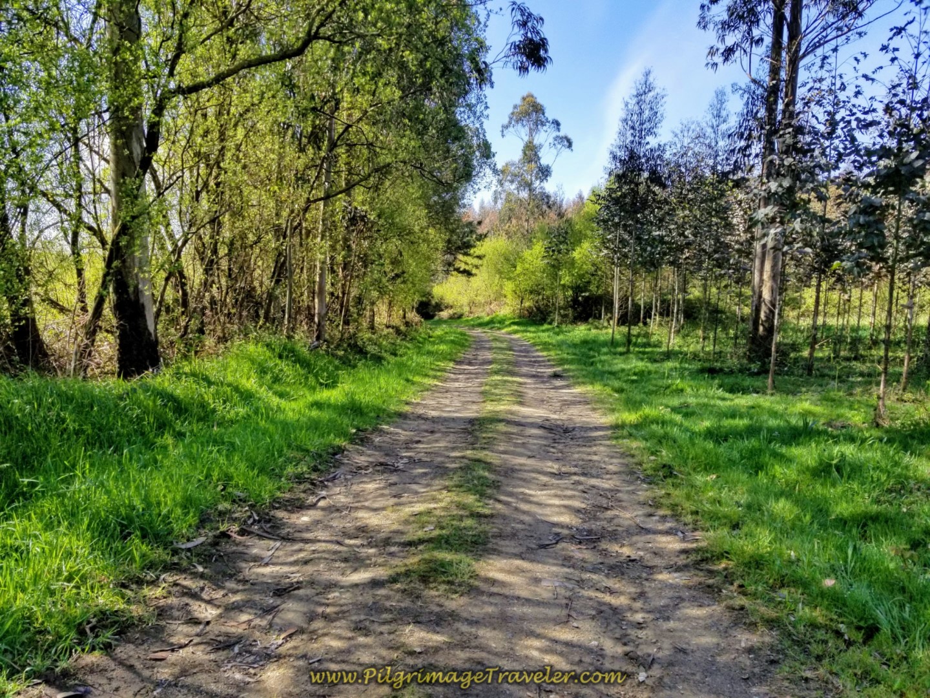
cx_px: 465
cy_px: 349
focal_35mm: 26
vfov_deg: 53.1
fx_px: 699
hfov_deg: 67.3
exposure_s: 1/1344
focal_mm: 4.3
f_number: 1.7
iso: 50
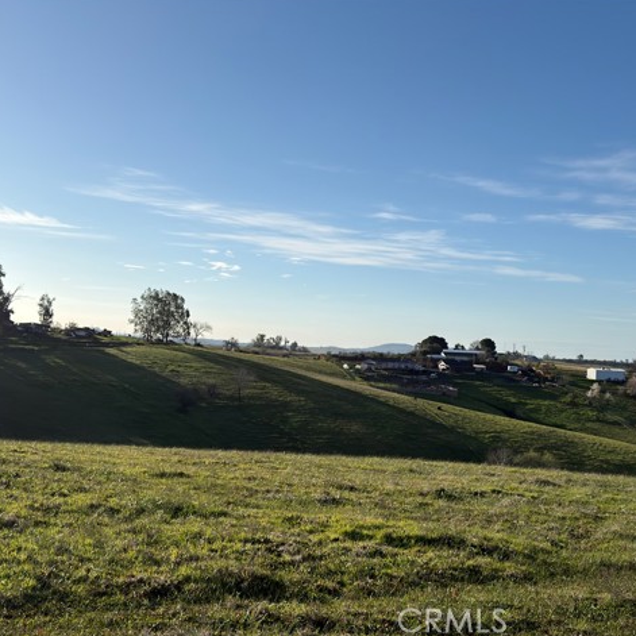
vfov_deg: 40.0
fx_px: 873
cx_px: 340
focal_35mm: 42
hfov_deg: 40.0
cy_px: 316
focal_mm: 6.76
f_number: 1.78
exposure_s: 1/10417
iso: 100
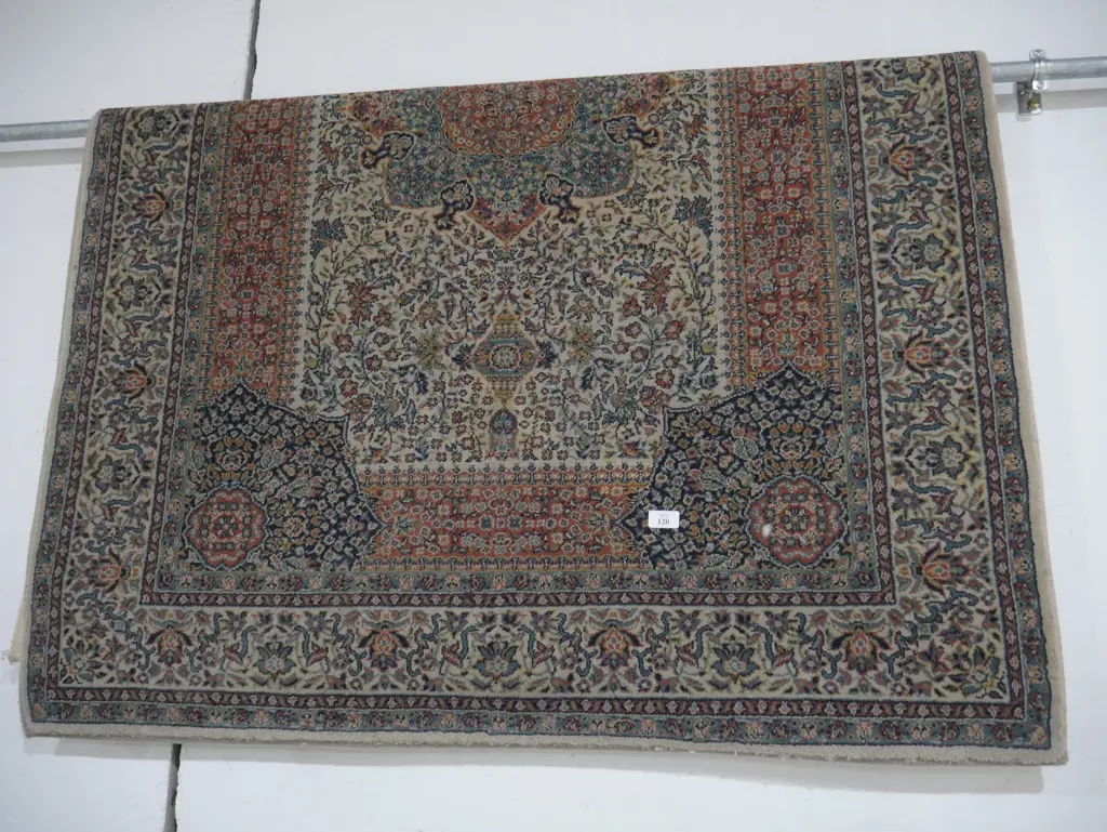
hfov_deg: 63.4
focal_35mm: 28
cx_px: 554
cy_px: 416
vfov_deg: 49.8
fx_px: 896
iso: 1600
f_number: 3.5
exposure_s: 1/60
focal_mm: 14
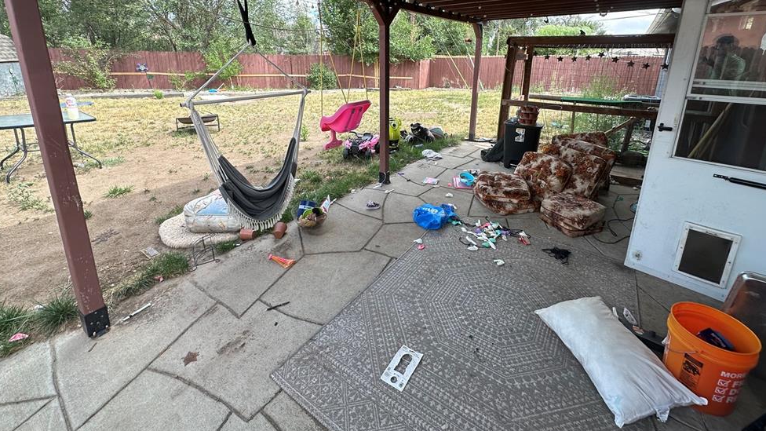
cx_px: 398
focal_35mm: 16
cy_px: 138
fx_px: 325
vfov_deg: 65.0
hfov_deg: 99.3
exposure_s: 1/303
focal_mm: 2.22
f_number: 2.2
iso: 40
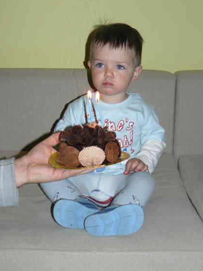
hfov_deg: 22.2
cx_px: 104
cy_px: 128
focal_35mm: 66
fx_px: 516
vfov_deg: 29.4
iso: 100
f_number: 3.2
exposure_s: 1/30
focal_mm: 10.2
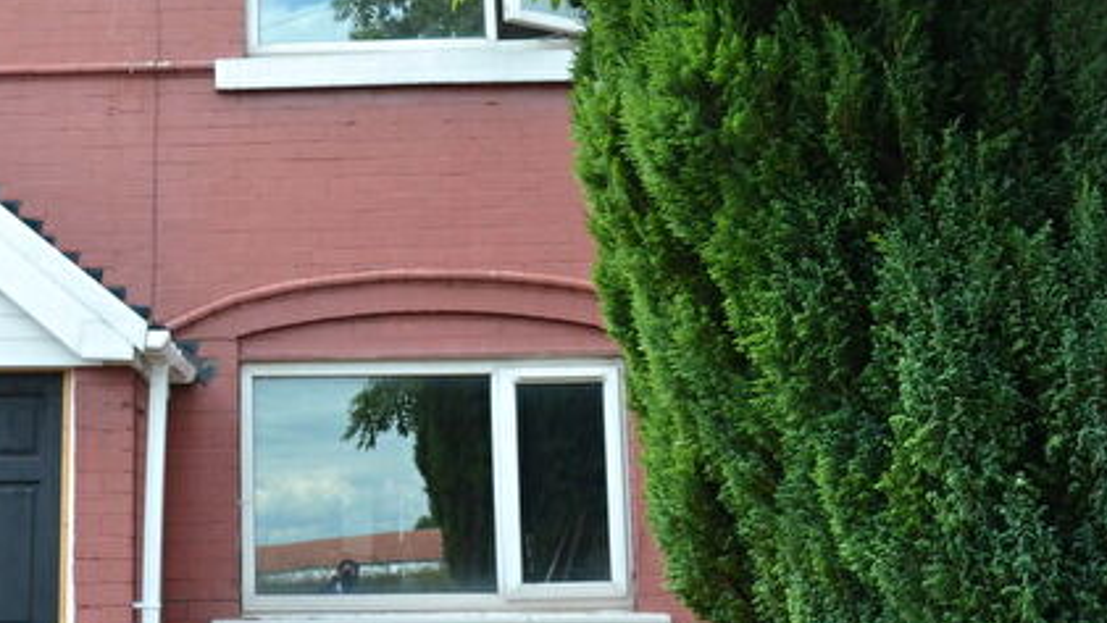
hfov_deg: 42.7
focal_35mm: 47
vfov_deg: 25.4
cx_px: 308
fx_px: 1380
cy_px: 330
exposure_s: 1/160
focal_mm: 18
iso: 100
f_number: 6.3
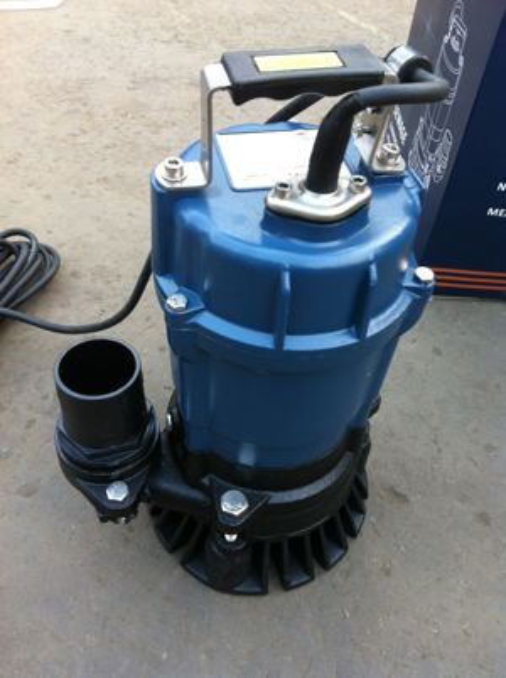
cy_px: 339
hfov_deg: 40.6
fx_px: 684
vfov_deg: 52.7
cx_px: 253
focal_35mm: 35
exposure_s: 1/24
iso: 80
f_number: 2.8
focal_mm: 3.85
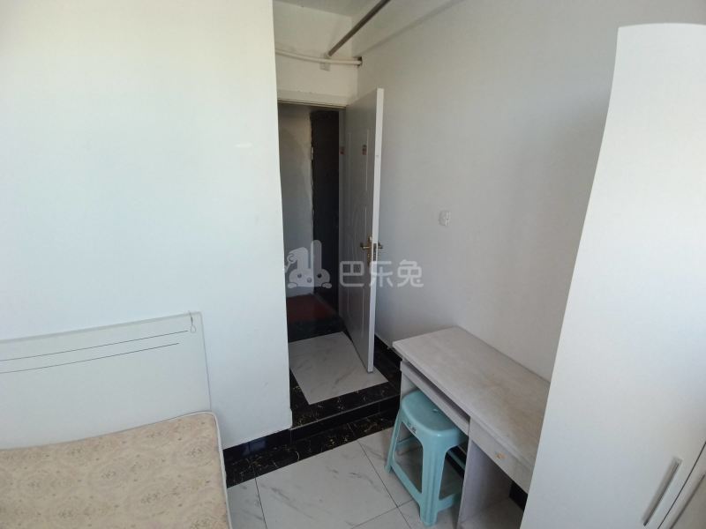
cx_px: 353
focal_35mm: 17
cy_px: 264
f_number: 2.4
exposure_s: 1/33.3
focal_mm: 1.78
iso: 146
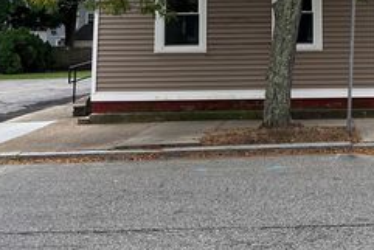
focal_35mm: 56
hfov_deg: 33.5
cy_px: -16
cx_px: 345
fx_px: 582
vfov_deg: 23.0
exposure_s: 1/957
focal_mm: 5.7
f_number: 1.5
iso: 50
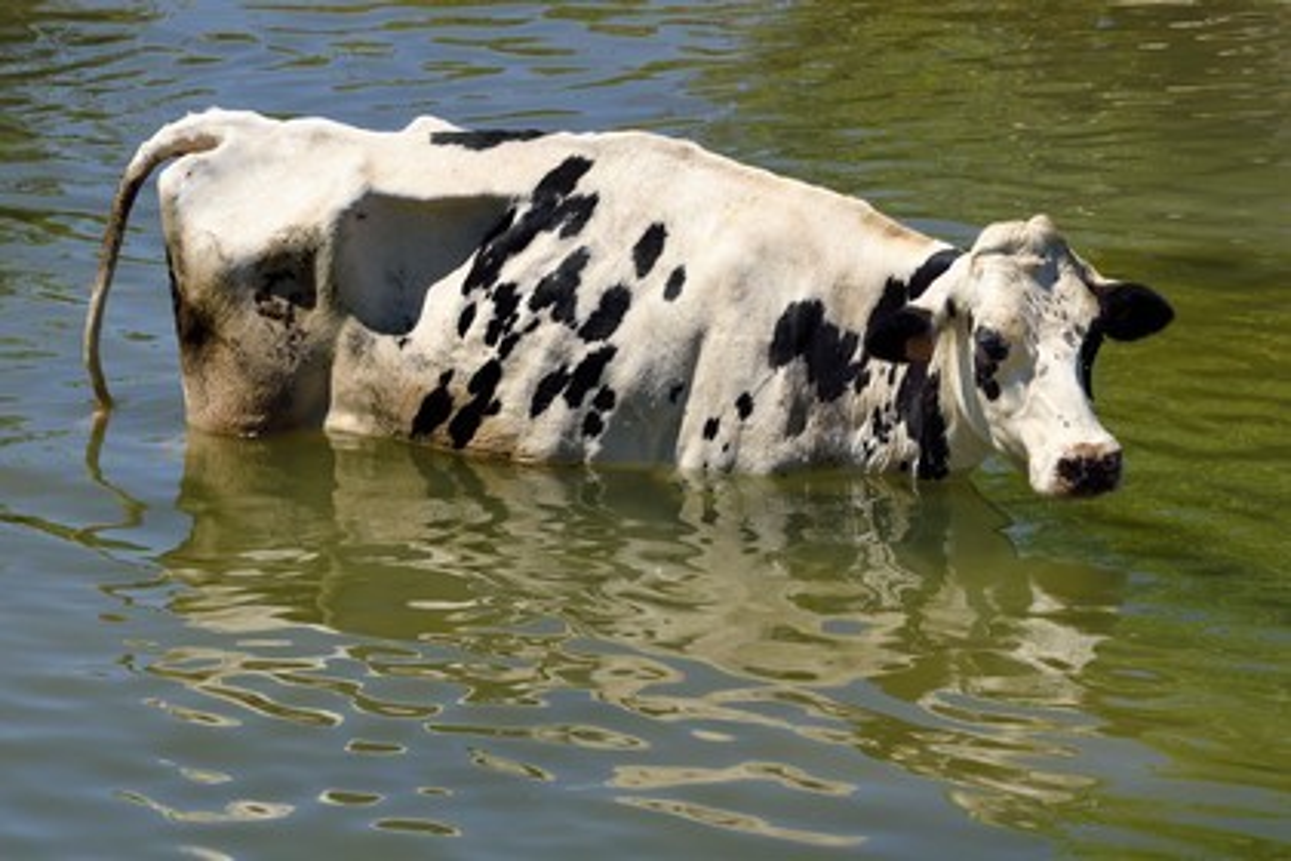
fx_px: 7172
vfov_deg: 6.9
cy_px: 430
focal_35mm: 200
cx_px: 646
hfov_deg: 10.3
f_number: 14
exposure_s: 1/250
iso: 200
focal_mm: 200
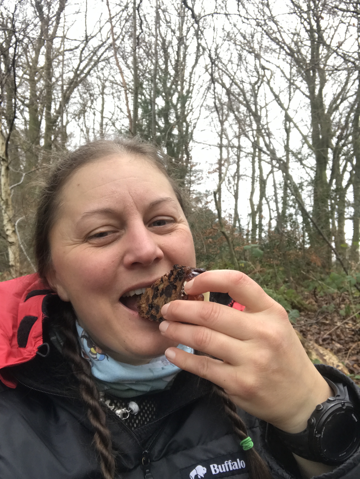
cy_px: 240
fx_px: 443
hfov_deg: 44.2
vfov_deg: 56.8
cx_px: 180
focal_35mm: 32
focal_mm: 2.87
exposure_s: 1/33
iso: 40
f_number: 2.2
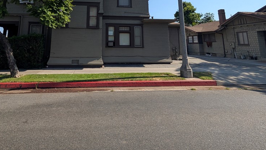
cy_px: 17
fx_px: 127
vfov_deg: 53.9
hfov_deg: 91.2
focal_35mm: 18
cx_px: 104
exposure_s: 1/2786
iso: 49
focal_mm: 2.02
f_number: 1.7
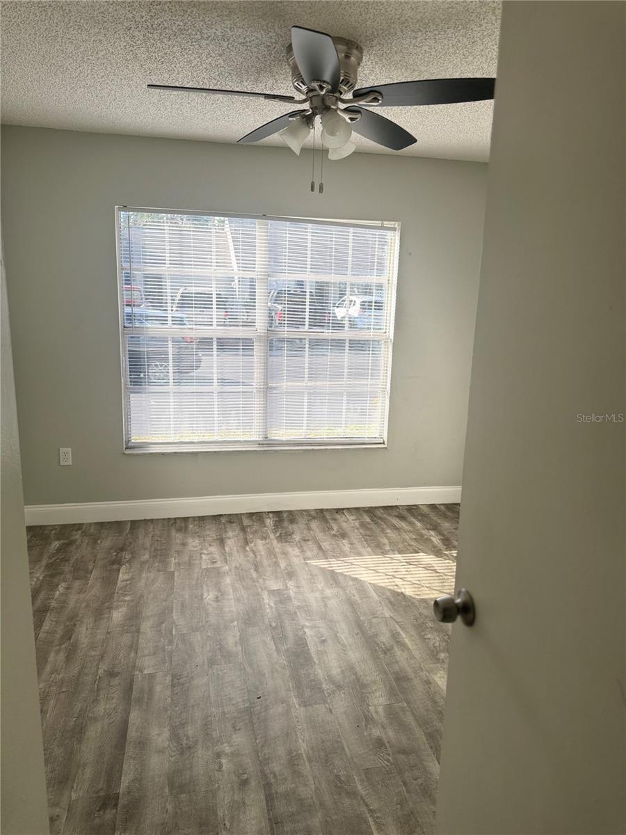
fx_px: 579
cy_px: 418
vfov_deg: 71.6
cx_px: 313
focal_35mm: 24
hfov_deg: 56.8
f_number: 1.78
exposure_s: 1/938
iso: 80
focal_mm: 6.76
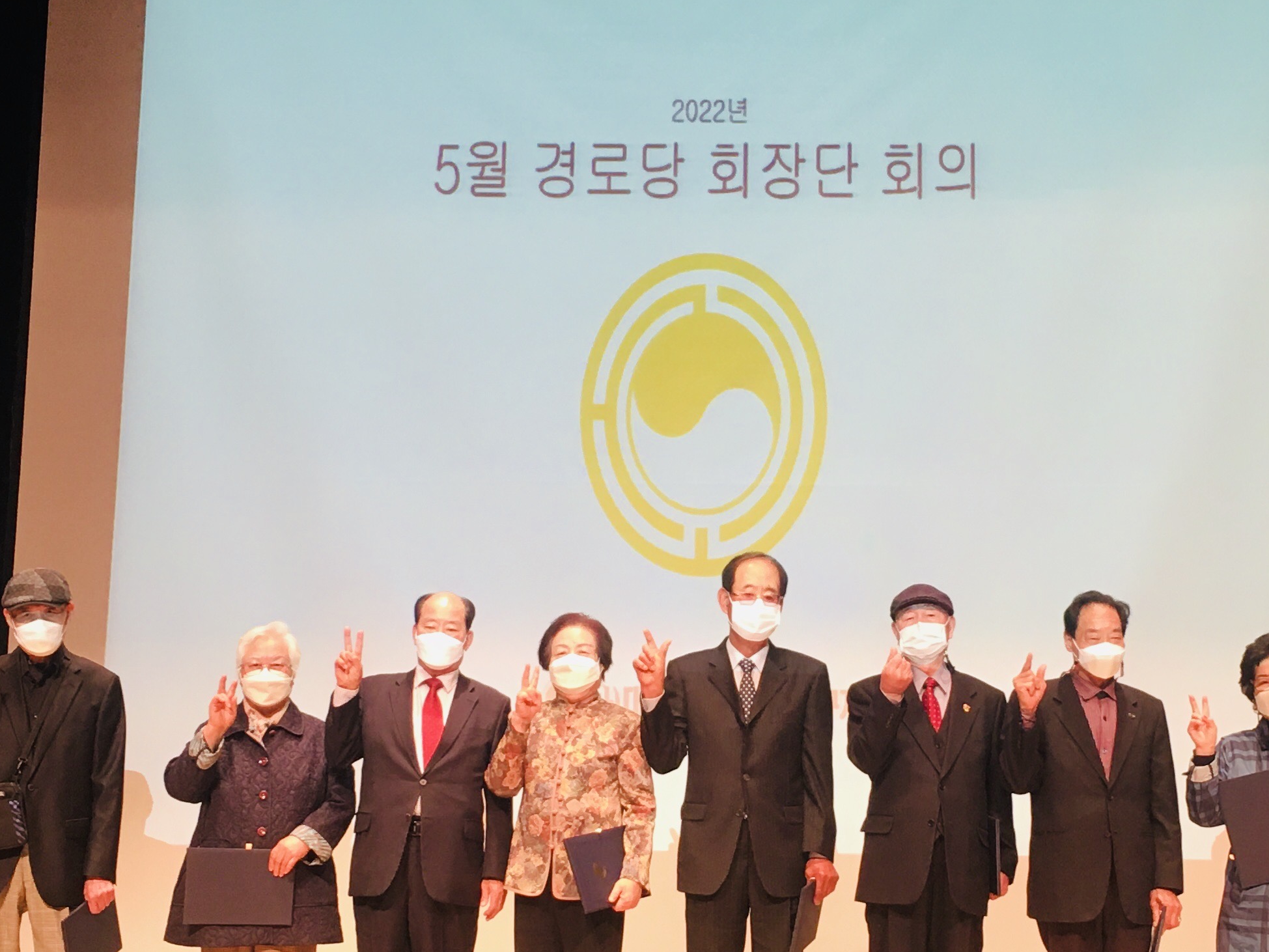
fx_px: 2200
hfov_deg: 32.1
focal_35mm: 60
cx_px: 724
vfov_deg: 24.4
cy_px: 564
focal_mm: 4.15
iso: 32
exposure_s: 1/15
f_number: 2.2
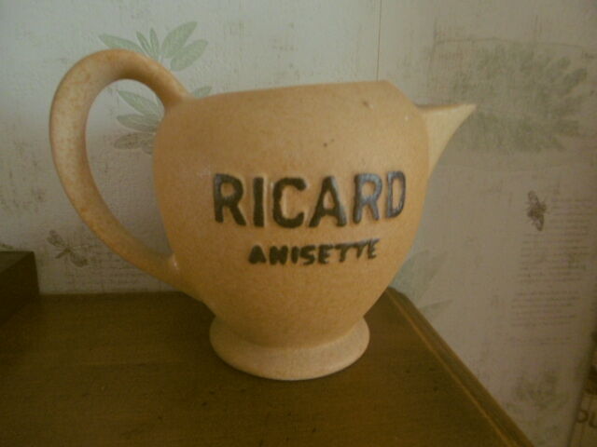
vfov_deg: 56.8
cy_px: 224
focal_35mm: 24
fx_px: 414
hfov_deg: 71.6
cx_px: 298
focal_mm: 4.3
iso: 400
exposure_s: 1/15
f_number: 3.1
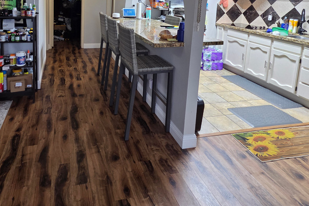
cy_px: 22
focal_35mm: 23
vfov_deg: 49.3
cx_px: 114
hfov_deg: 74.7
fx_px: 197
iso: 160
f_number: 2.2
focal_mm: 2.2
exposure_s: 1/120
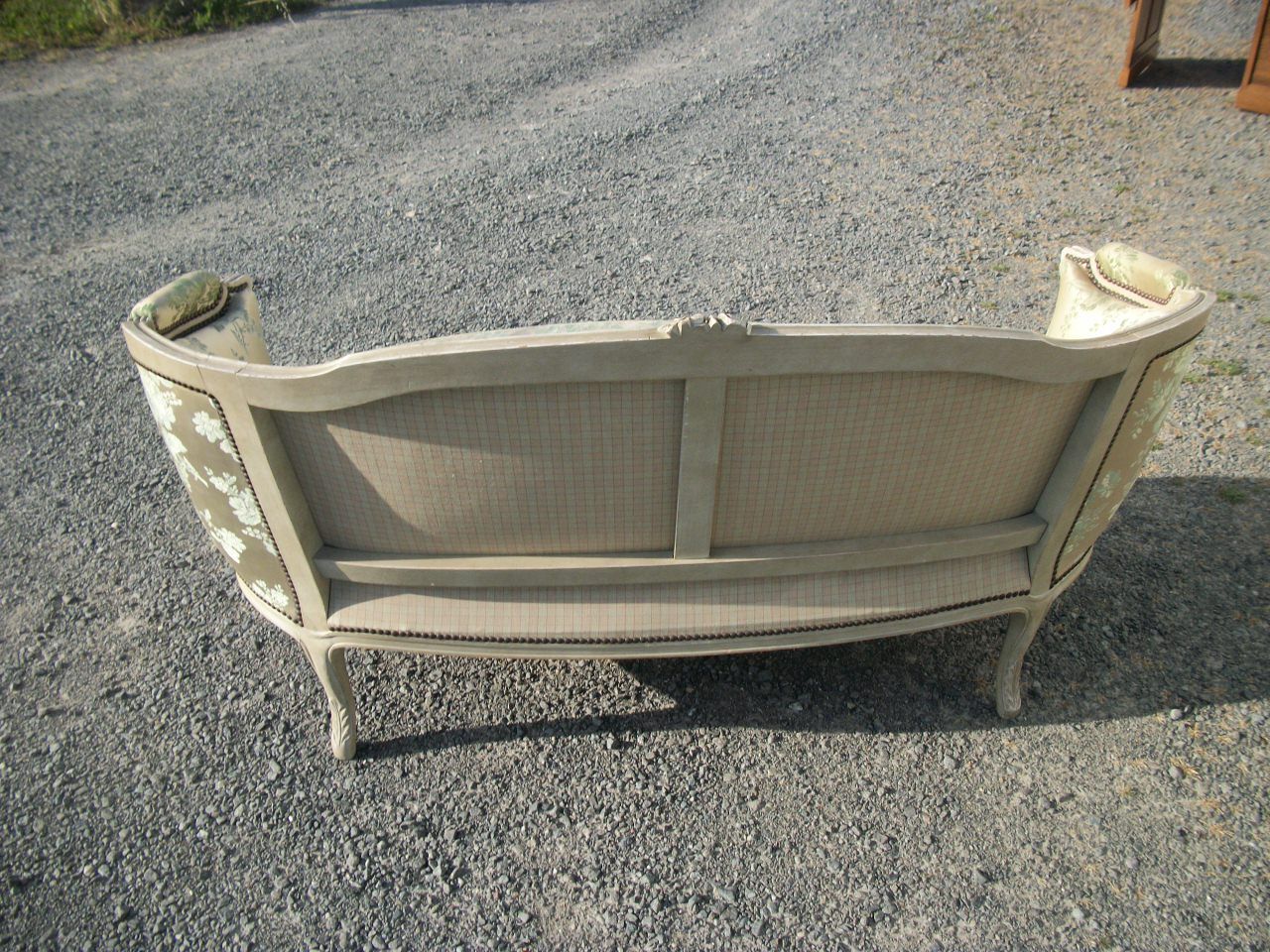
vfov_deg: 44.2
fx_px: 1174
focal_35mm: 32
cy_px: 476
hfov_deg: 56.8
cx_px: 635
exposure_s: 1/125
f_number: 8.8
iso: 80
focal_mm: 5.7
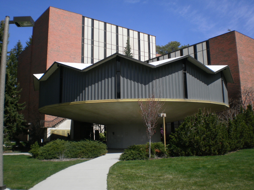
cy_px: 95
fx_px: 264
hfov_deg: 51.4
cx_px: 127
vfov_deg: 39.7
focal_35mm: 36
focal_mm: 6.3
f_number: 4.6
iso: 100
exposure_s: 1/800
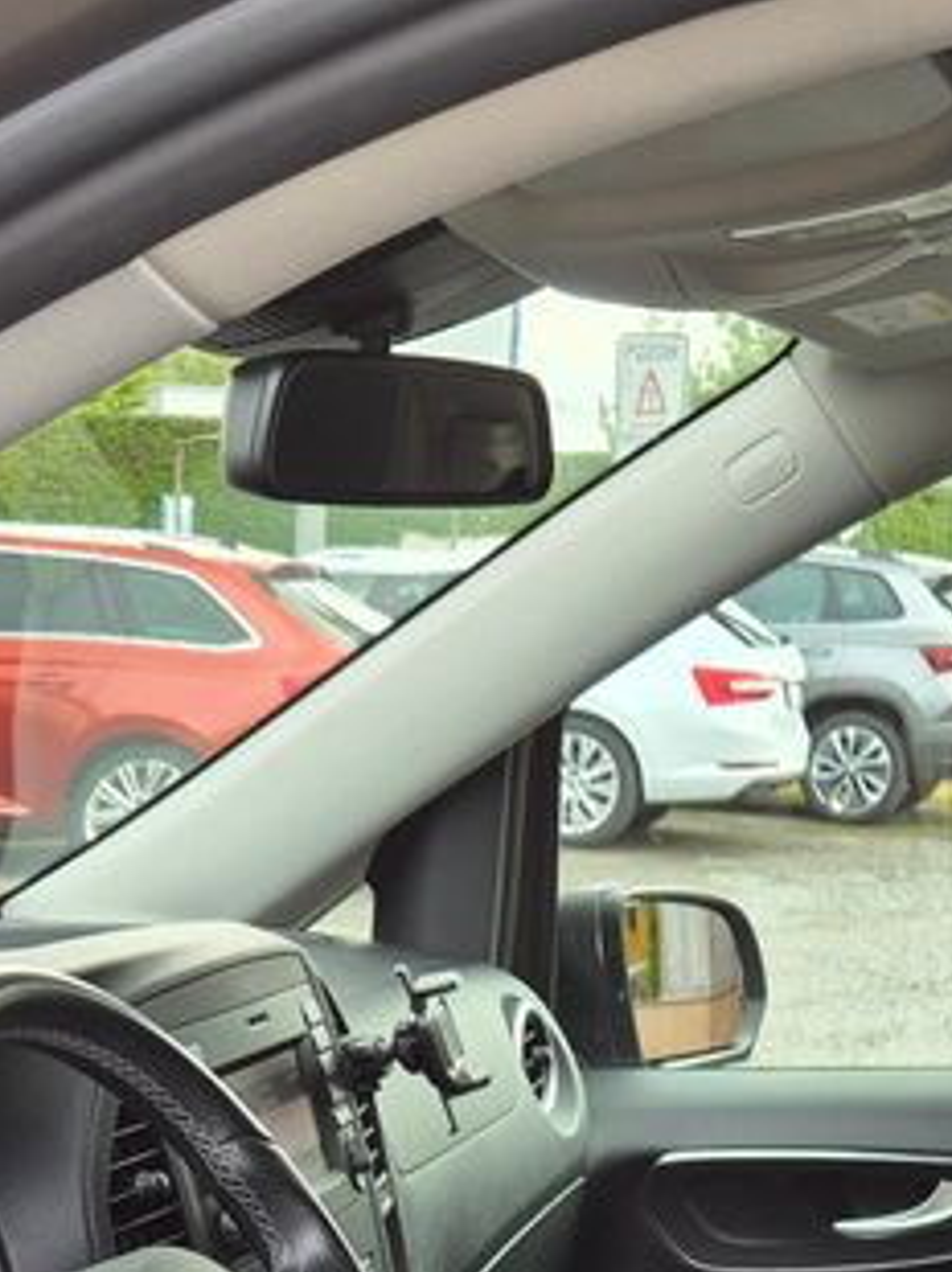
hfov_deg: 19.3
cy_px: 1567
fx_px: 2791
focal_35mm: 76
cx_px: 644
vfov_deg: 23.3
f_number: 1.8
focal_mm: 5.4
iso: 64
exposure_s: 1/180
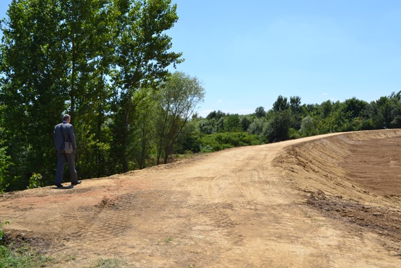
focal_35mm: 39
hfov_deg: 49.5
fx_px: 434
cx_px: 200
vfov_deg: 34.2
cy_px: 134
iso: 100
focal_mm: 26
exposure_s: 1/200
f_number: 9
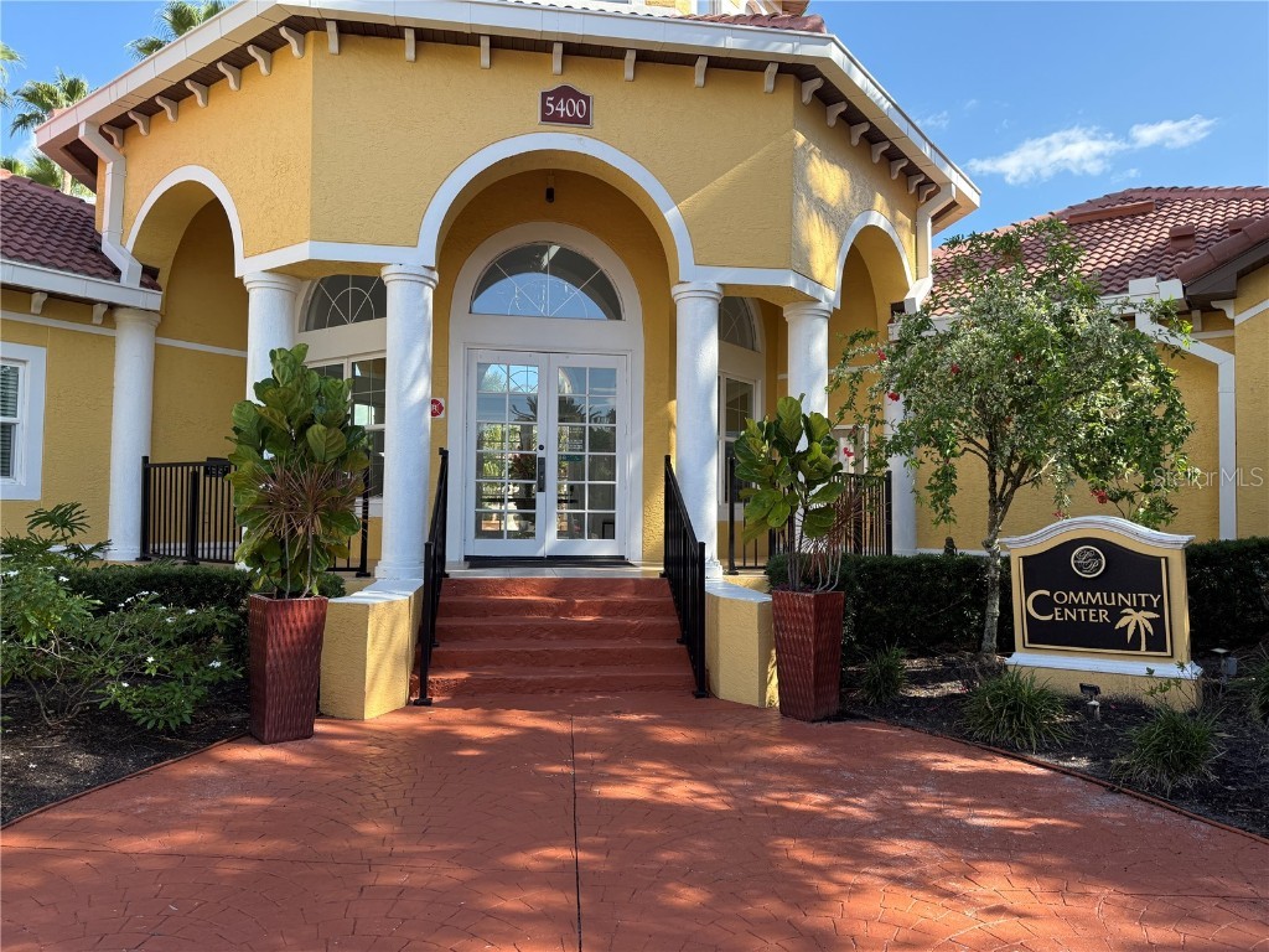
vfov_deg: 56.8
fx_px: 880
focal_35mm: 24
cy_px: 476
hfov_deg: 71.6
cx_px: 634
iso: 100
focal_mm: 6.76
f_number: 1.78
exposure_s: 1/1618
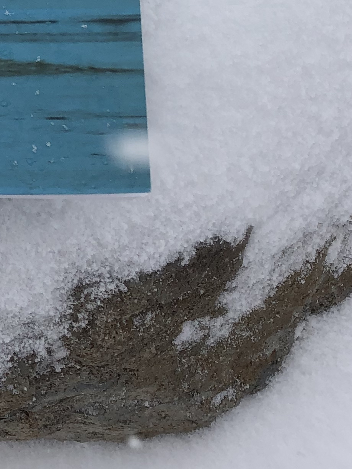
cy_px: -12
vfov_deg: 20.5
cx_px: -193
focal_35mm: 92
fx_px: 1248
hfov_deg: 14.8
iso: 20
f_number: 1.8
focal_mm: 3.99
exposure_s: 1/1333
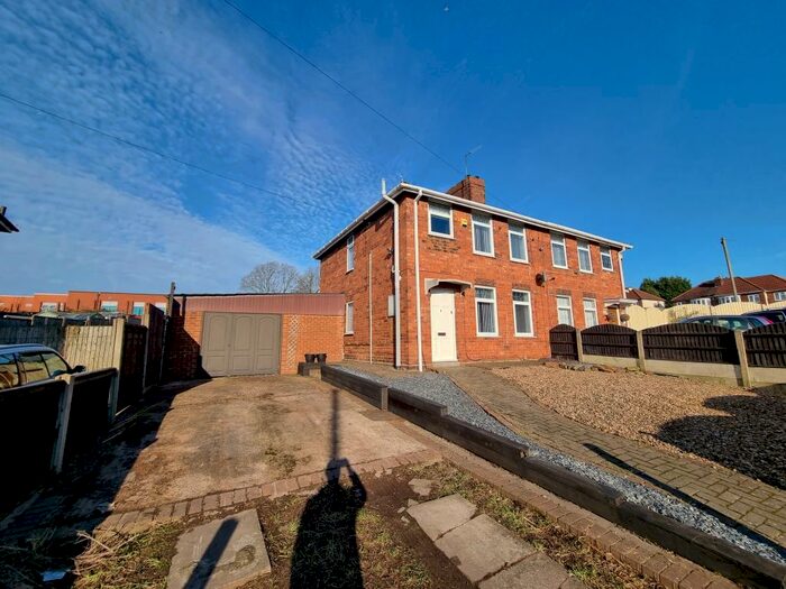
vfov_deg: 89.9
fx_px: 295
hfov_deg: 106.2
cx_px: 393
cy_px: 294
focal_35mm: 13
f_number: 2.2
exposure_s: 1/1476
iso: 50
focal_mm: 2.2
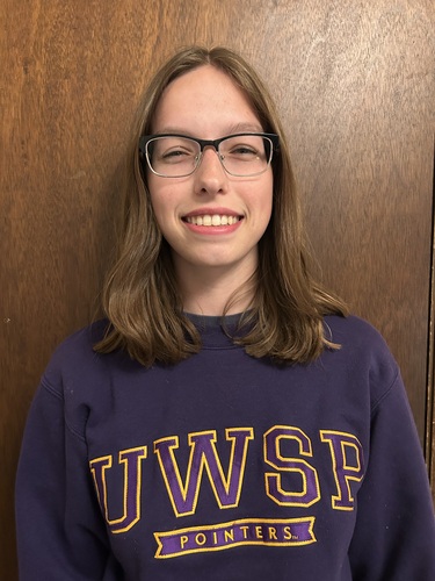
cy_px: 290
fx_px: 436
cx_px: 218
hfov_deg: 53.1
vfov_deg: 67.3
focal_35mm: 26
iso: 500
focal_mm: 5.7
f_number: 1.5
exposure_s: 1/60
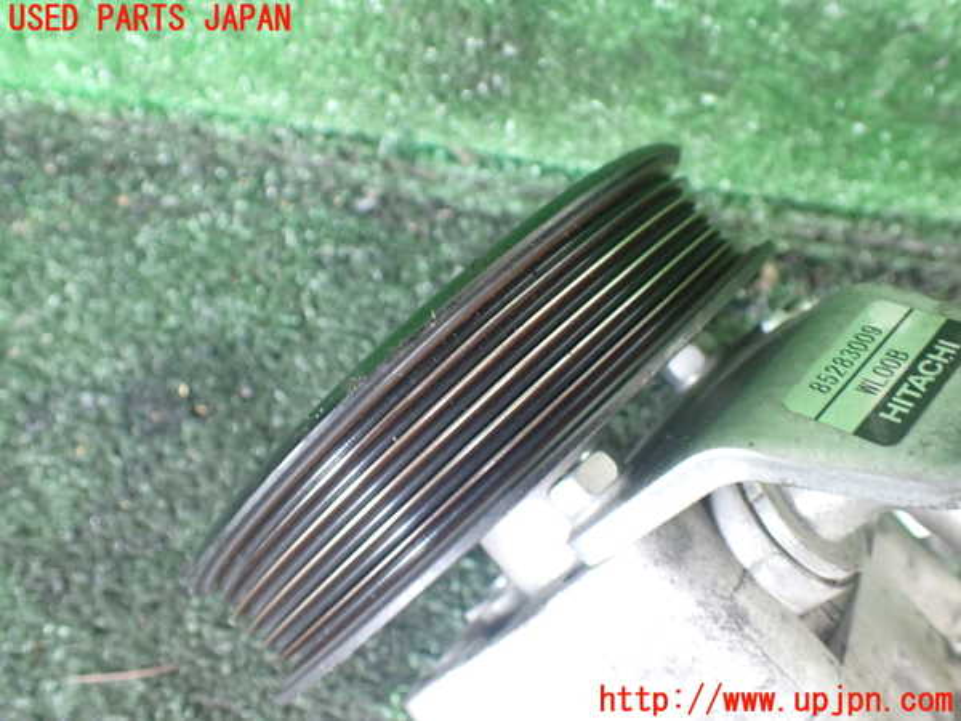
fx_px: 833
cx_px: 480
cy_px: 360
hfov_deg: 60.0
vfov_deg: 46.8
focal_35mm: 30
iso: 800
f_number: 2.3
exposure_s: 1/30
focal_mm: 5.4
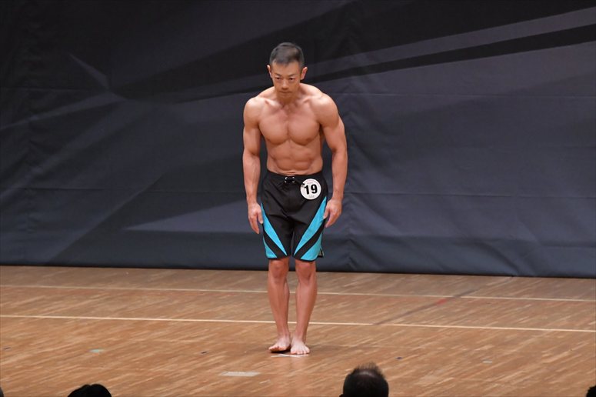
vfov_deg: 4.8
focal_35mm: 285
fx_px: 4716
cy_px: 198
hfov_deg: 7.2
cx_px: 298
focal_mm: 190
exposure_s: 1/400
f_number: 5.6
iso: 6400
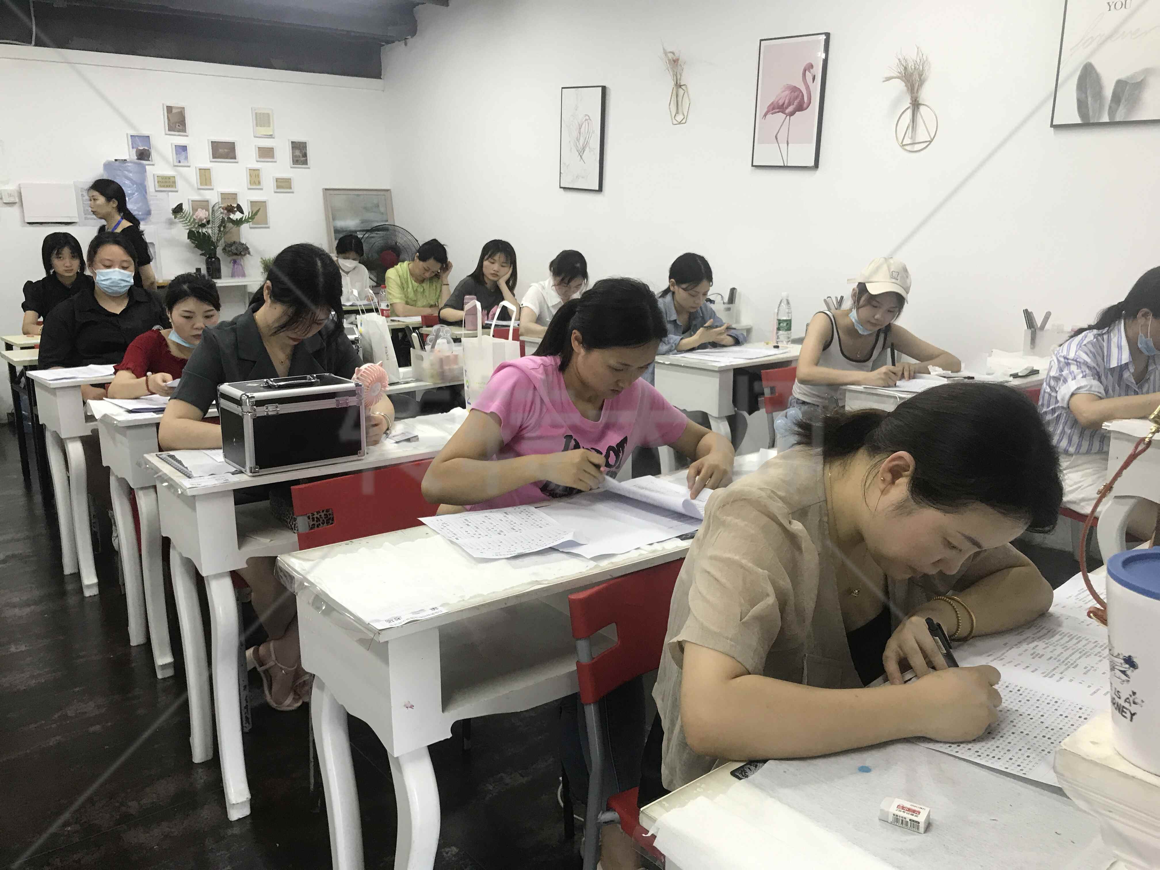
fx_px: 938
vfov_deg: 49.7
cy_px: 435
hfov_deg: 63.4
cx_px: 580
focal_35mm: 28
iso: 32
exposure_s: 1/33
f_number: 1.8
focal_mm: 3.99
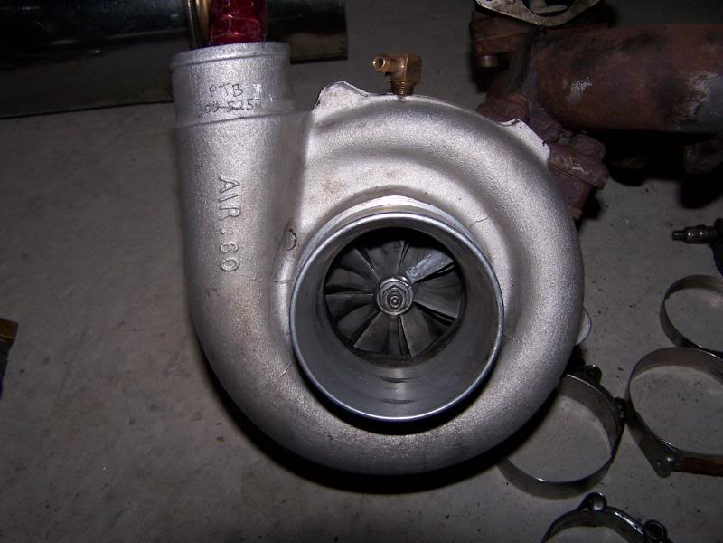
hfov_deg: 49.0
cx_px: 362
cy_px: 272
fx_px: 794
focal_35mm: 38
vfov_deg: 37.7
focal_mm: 6.3
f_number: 2.8
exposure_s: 1/60
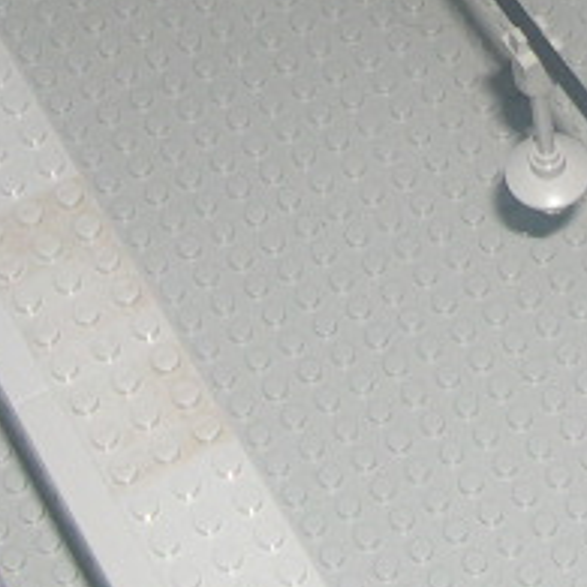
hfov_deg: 9.9
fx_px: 3377
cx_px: 605
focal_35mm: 176
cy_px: -307
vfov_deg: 9.6
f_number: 2.8
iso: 100
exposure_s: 1/60
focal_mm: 8
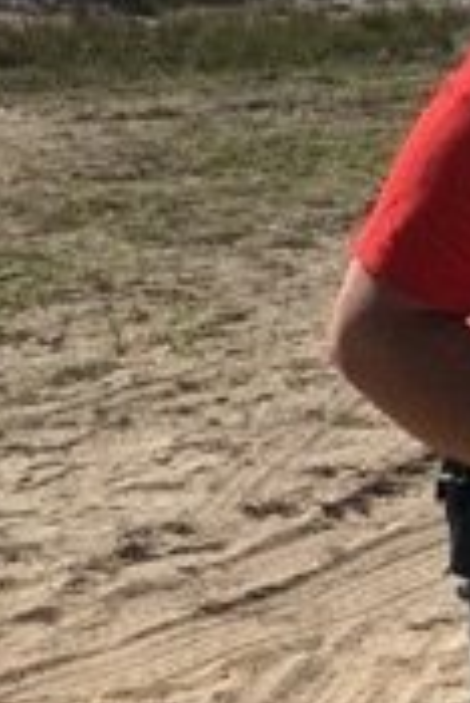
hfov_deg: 9.1
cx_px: 1201
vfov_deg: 15.3
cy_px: 48
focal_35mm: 132
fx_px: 2580
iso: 25
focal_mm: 4.15
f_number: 2.2
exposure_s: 1/2331
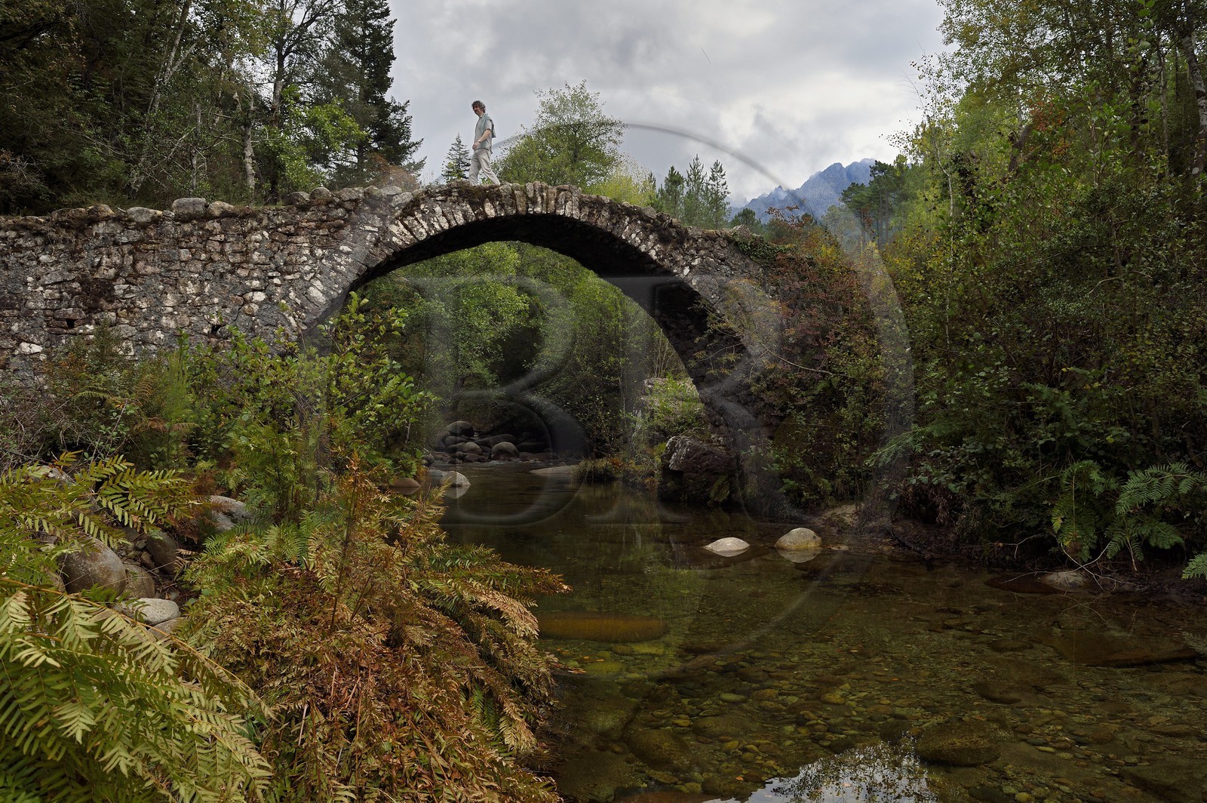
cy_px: 402
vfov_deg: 53.1
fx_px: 804
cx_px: 604
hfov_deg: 73.8
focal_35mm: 24
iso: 400
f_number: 9
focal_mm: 24
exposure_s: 1/250
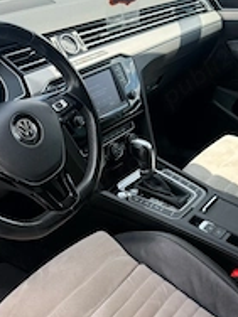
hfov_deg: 28.6
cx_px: 120
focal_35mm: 51
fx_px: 468
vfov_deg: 37.0
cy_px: 216
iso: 100
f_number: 1.78
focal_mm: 6.76
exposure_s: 1/765
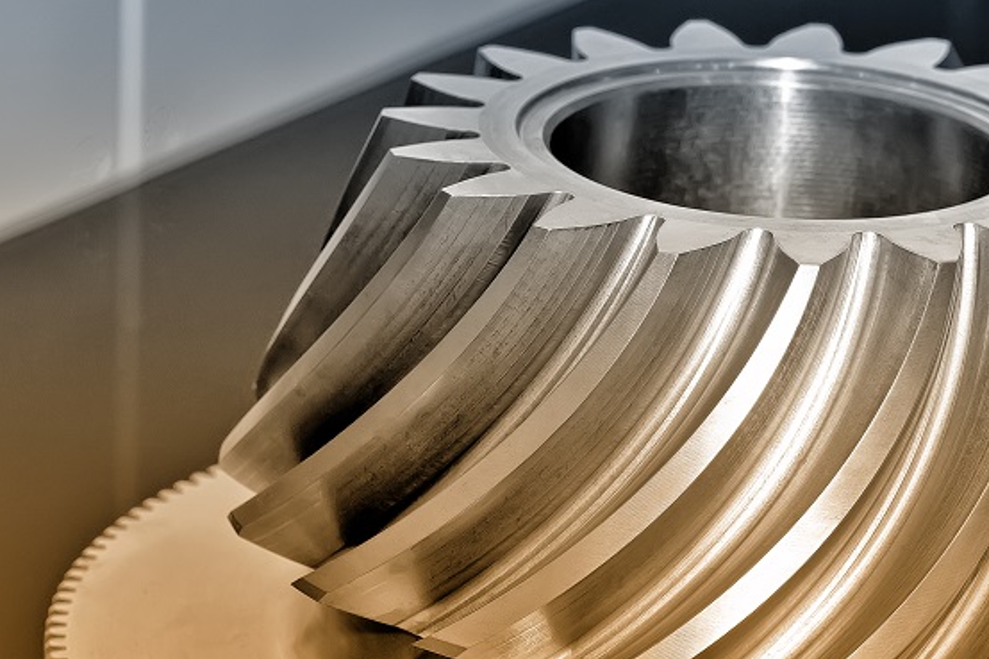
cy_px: 309
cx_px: 486
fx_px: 4683
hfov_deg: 12.1
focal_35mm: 171
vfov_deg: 8.0
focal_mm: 105
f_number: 6.3
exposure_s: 1/125
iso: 500
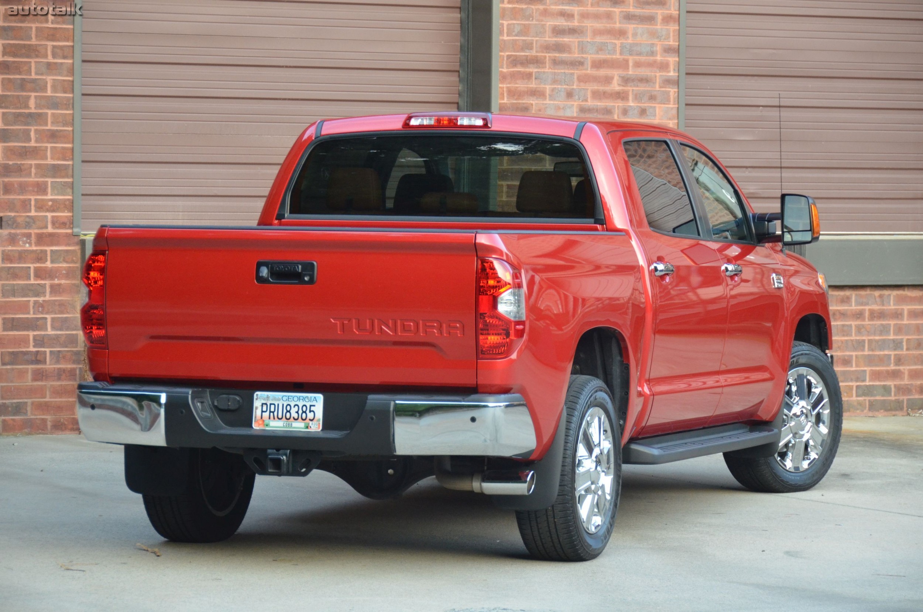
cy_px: 306
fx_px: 3646
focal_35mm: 142
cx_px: 462
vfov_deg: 9.6
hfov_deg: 14.4
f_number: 5.3
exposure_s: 1/200
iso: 1600
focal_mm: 95
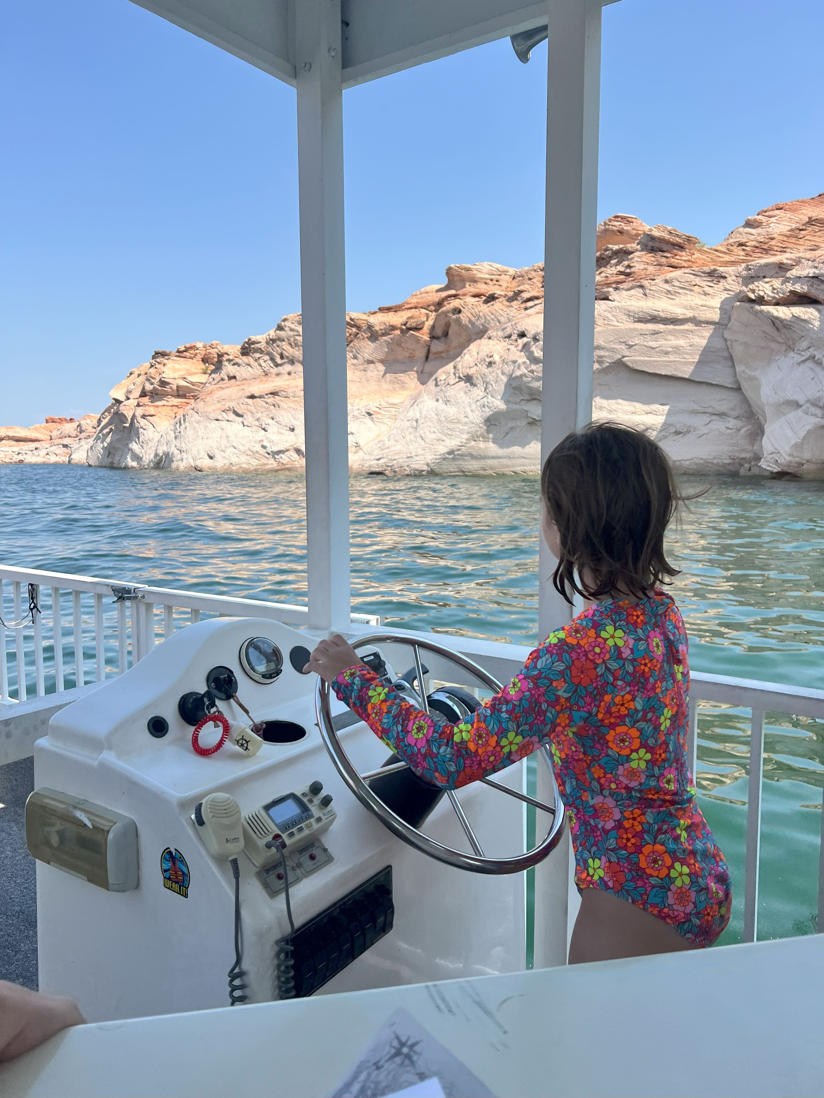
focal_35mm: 26
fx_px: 825
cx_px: 412
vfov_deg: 67.3
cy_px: 549
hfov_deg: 53.1
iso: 50
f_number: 1.5
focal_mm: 5.7
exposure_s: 1/3257
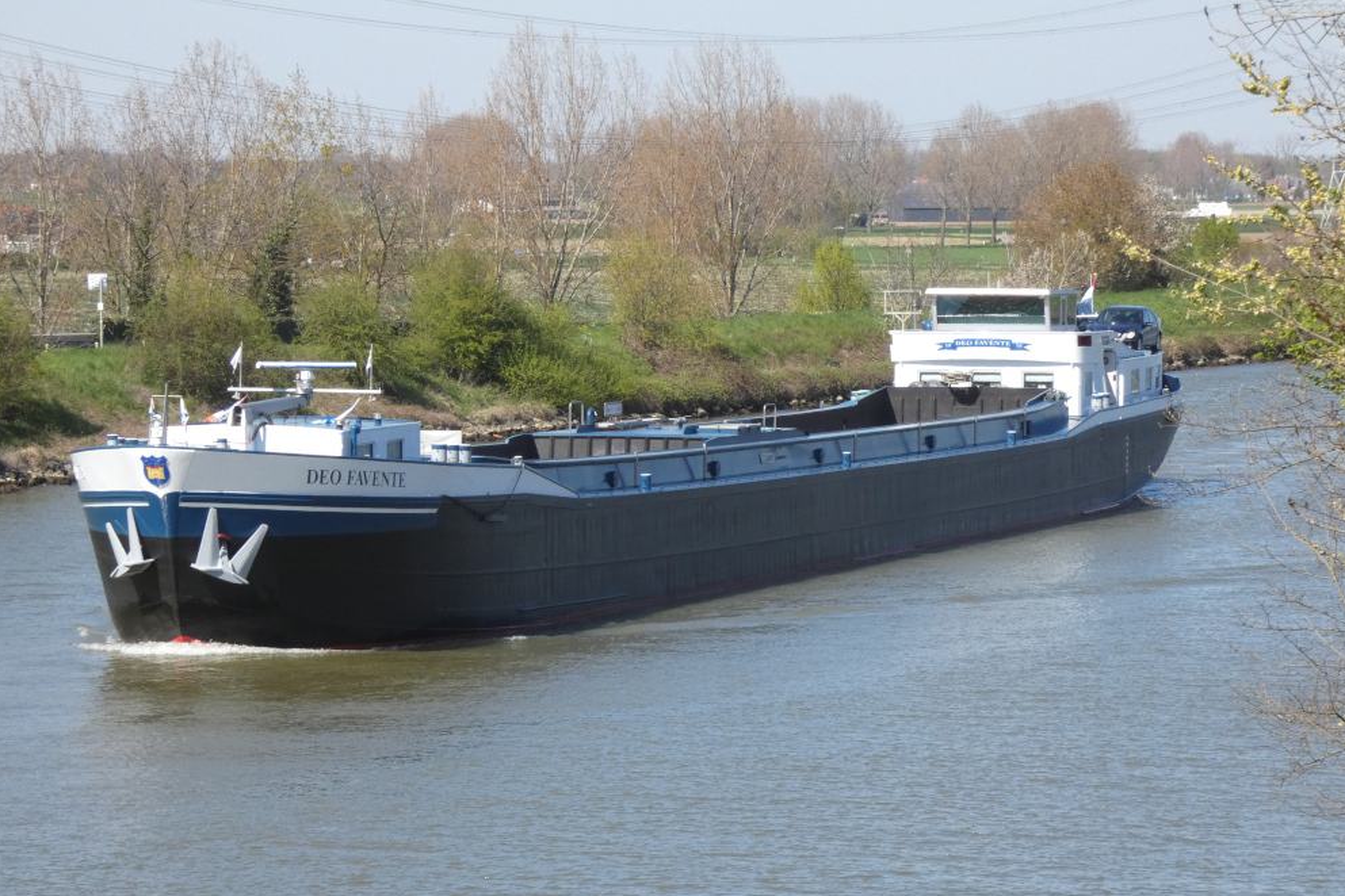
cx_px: 672
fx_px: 6612
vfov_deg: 7.8
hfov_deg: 11.6
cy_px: 475
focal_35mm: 177
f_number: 5.5
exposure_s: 1/800
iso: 250
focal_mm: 30.2
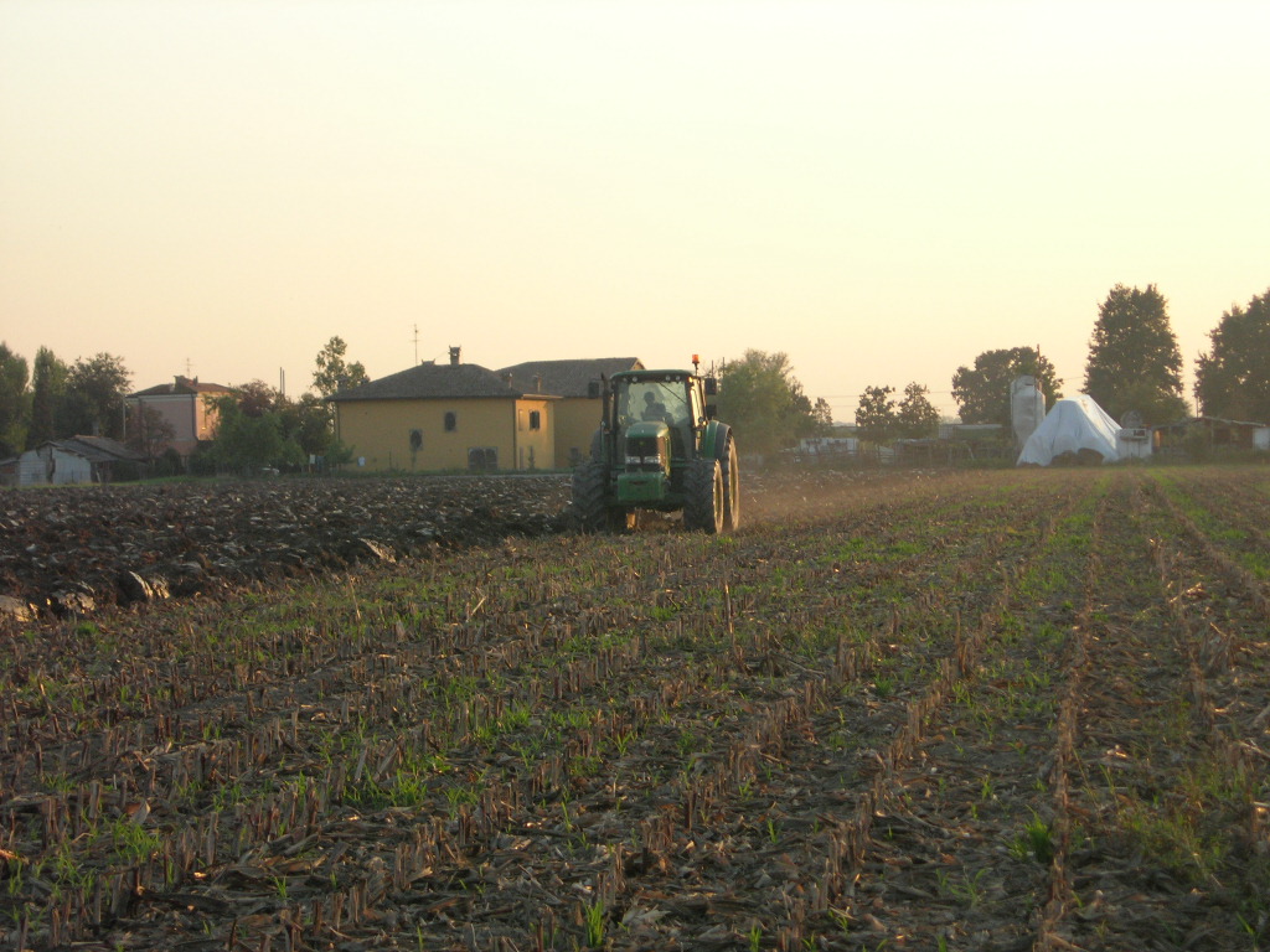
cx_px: 635
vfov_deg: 13.1
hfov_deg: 17.4
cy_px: 476
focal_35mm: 113
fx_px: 4146
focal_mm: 23.4
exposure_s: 1/284
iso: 100
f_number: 4.9
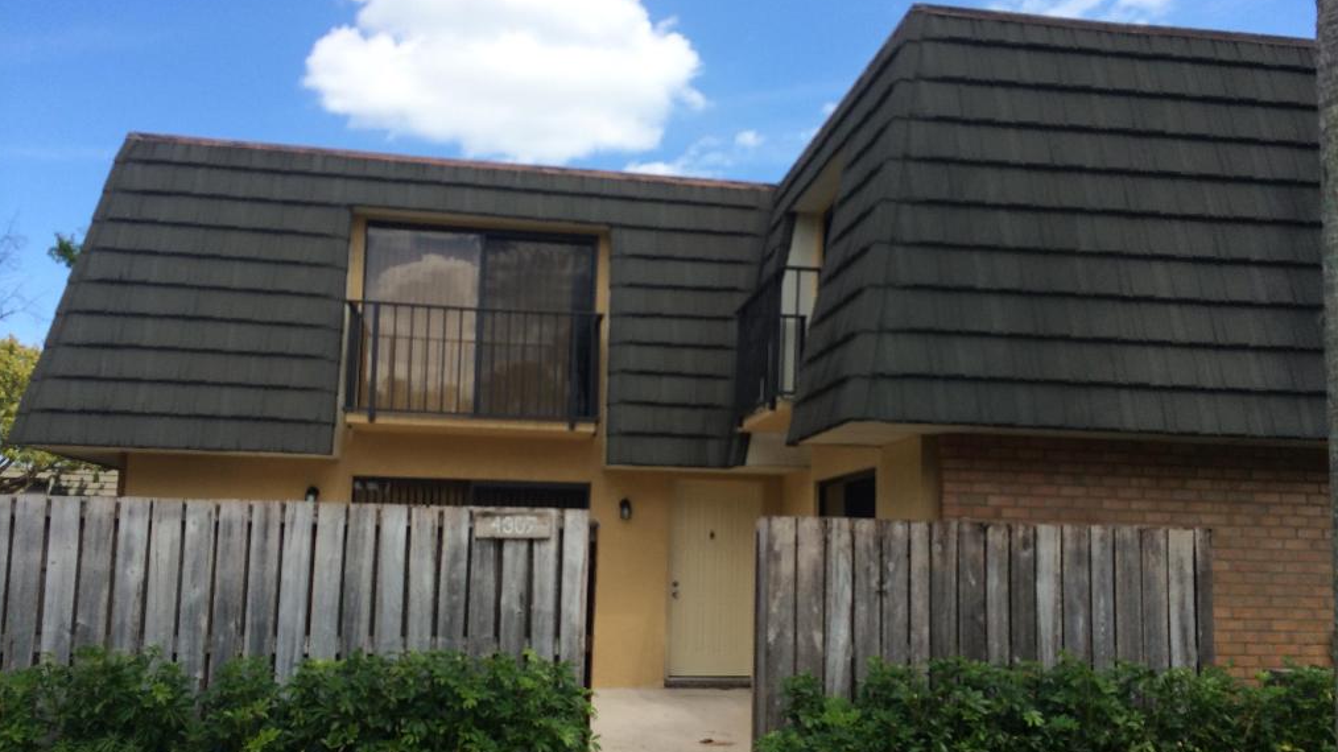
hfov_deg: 59.5
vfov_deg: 35.5
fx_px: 1171
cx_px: 664
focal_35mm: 33
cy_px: 445
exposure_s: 1/1466
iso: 32
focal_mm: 4.12
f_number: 2.2
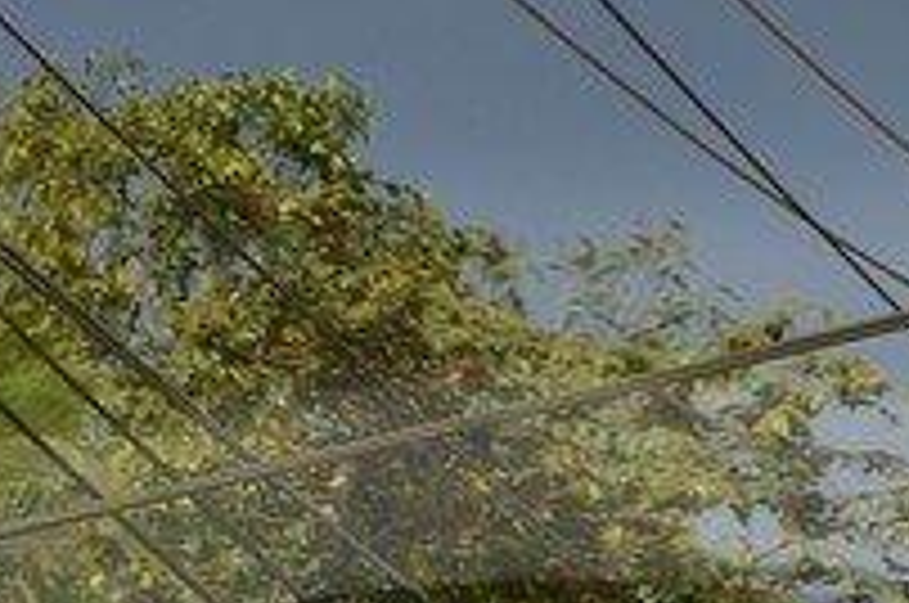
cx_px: 576
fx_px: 18000
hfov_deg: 2.9
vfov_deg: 1.9
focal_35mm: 714
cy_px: 2246
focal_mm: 90
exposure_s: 1/640
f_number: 8
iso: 200
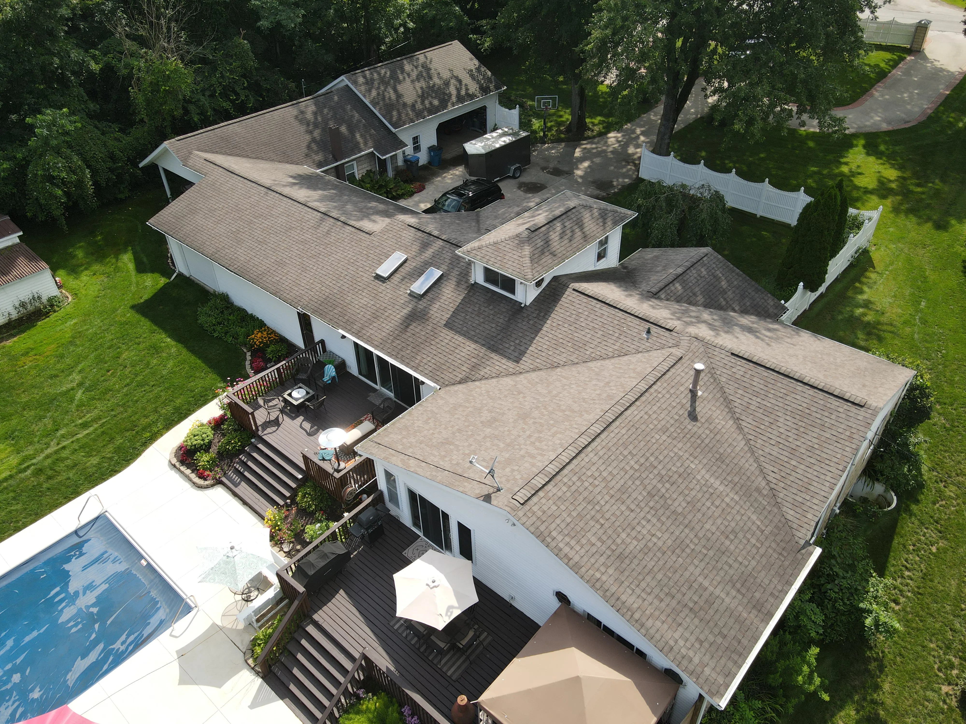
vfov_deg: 56.8
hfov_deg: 71.6
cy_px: 362
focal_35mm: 24
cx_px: 483
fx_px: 670
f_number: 2.8
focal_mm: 4.5
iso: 100
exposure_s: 1/400
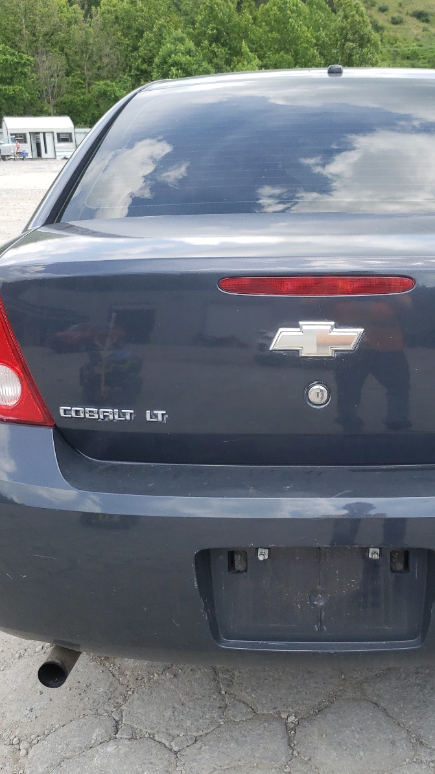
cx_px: 345
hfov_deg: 30.5
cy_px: 387
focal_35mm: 38
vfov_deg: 52.8
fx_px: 779
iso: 50
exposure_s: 1/1000
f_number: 1.5
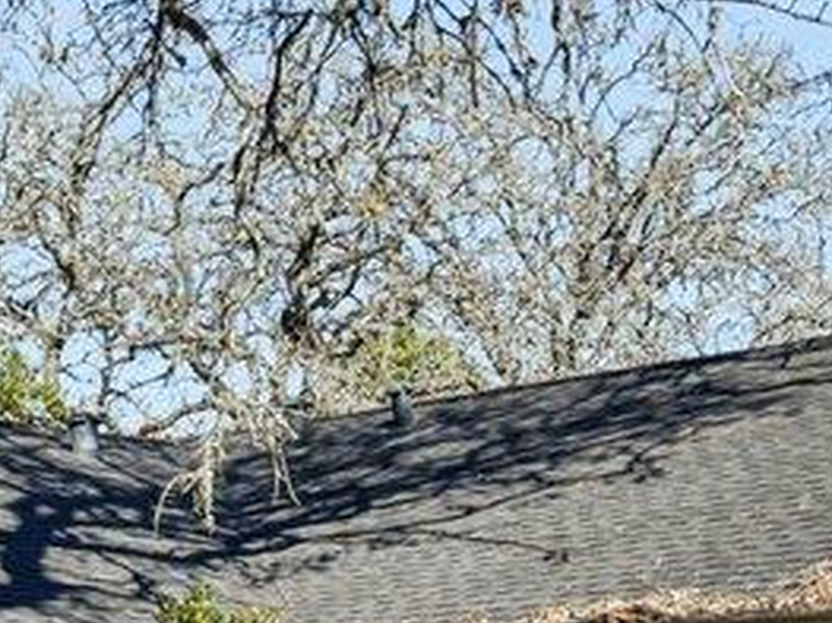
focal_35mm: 105
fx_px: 2523
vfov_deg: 13.5
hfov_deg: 17.5
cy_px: 843
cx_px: -259
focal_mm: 14
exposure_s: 1/1000
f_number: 8
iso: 400
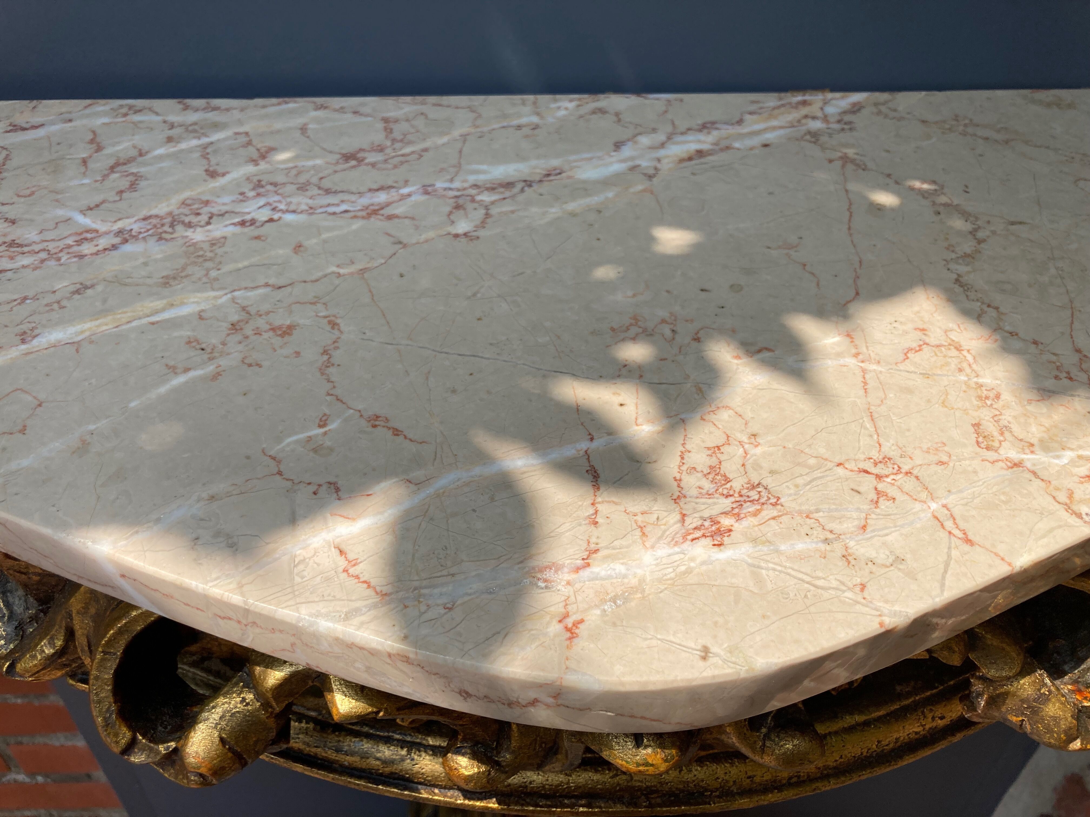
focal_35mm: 28
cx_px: 545
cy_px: 408
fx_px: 882
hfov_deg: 63.4
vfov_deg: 49.7
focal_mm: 3.99
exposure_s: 1/1600
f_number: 1.8
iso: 20
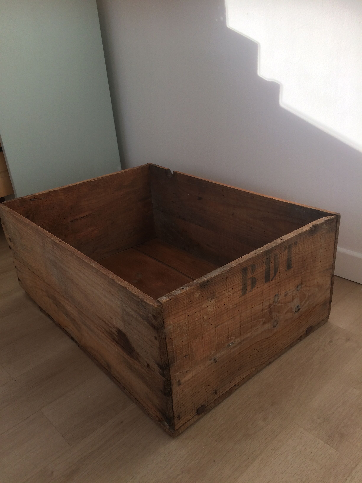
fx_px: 404
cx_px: 181
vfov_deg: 61.7
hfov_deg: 48.2
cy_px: 242
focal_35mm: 29
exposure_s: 1/423
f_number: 2.2
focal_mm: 4.15
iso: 32
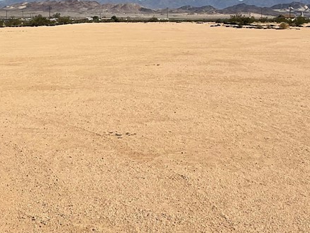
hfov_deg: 28.6
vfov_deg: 21.0
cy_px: 9
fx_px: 609
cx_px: 153
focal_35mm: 68
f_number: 1.8
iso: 16
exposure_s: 1/4785
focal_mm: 3
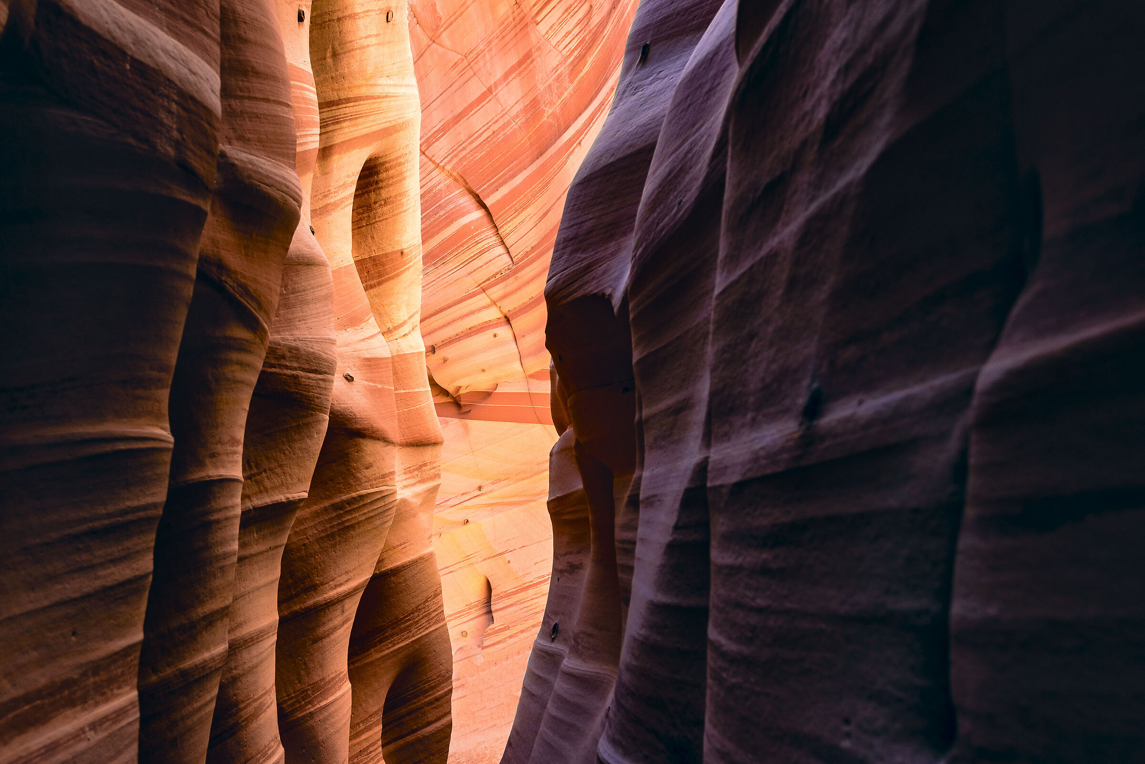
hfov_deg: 42.3
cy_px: 382
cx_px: 572
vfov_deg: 28.9
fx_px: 1479
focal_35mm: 46
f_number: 5.6
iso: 500
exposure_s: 1/30
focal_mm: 31
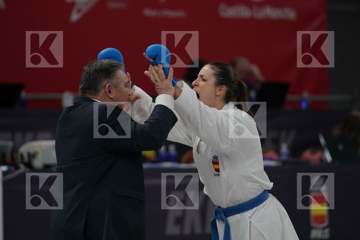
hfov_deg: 6.9
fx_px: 3000
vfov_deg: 4.6
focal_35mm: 300
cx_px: 180
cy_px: 120
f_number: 2.8
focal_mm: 200
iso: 1250
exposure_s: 1/1000
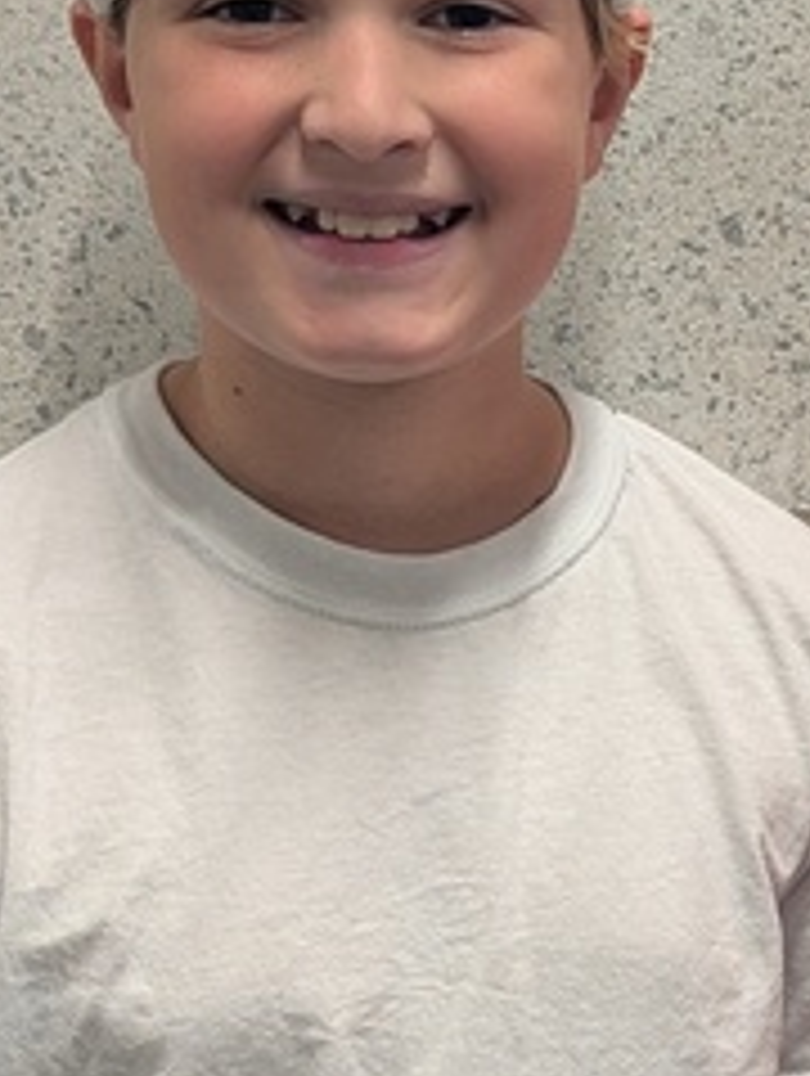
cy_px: 522
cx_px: 880
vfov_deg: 19.0
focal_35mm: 103
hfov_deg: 14.1
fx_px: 3205
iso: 261
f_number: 1.85
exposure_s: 1/75.7
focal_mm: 6.81
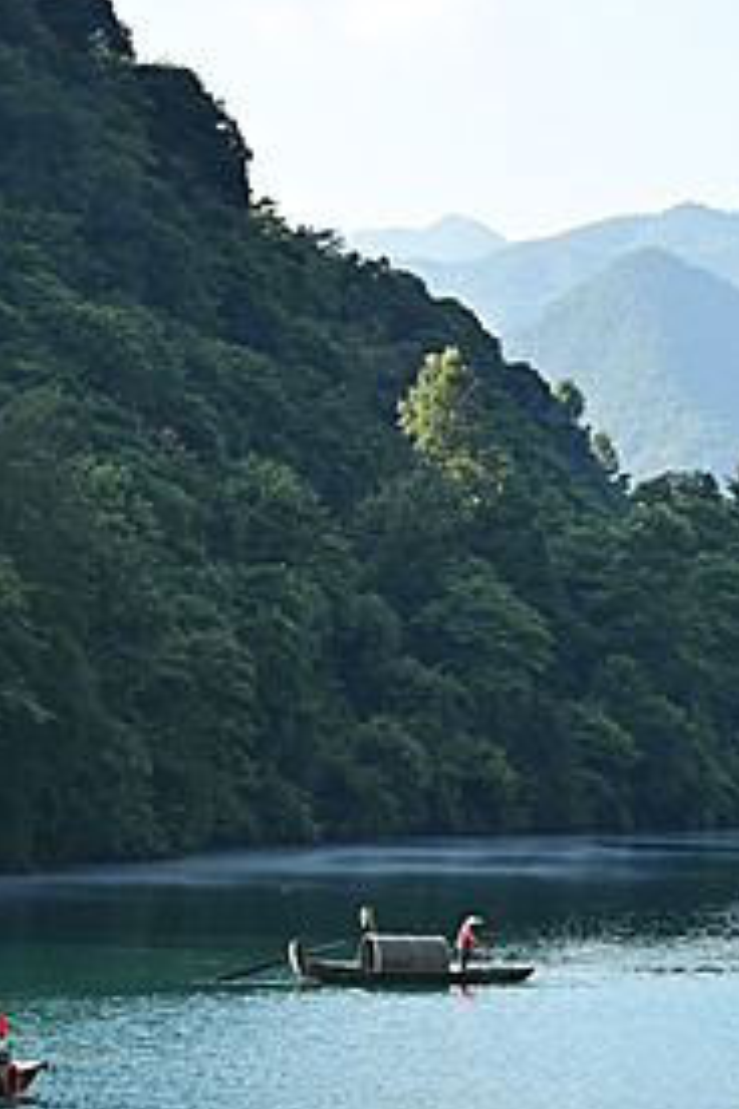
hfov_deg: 8.2
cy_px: 563
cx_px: 422
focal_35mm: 168
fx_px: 5173
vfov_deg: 12.2
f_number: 4
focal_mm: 58
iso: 100
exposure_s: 1/320
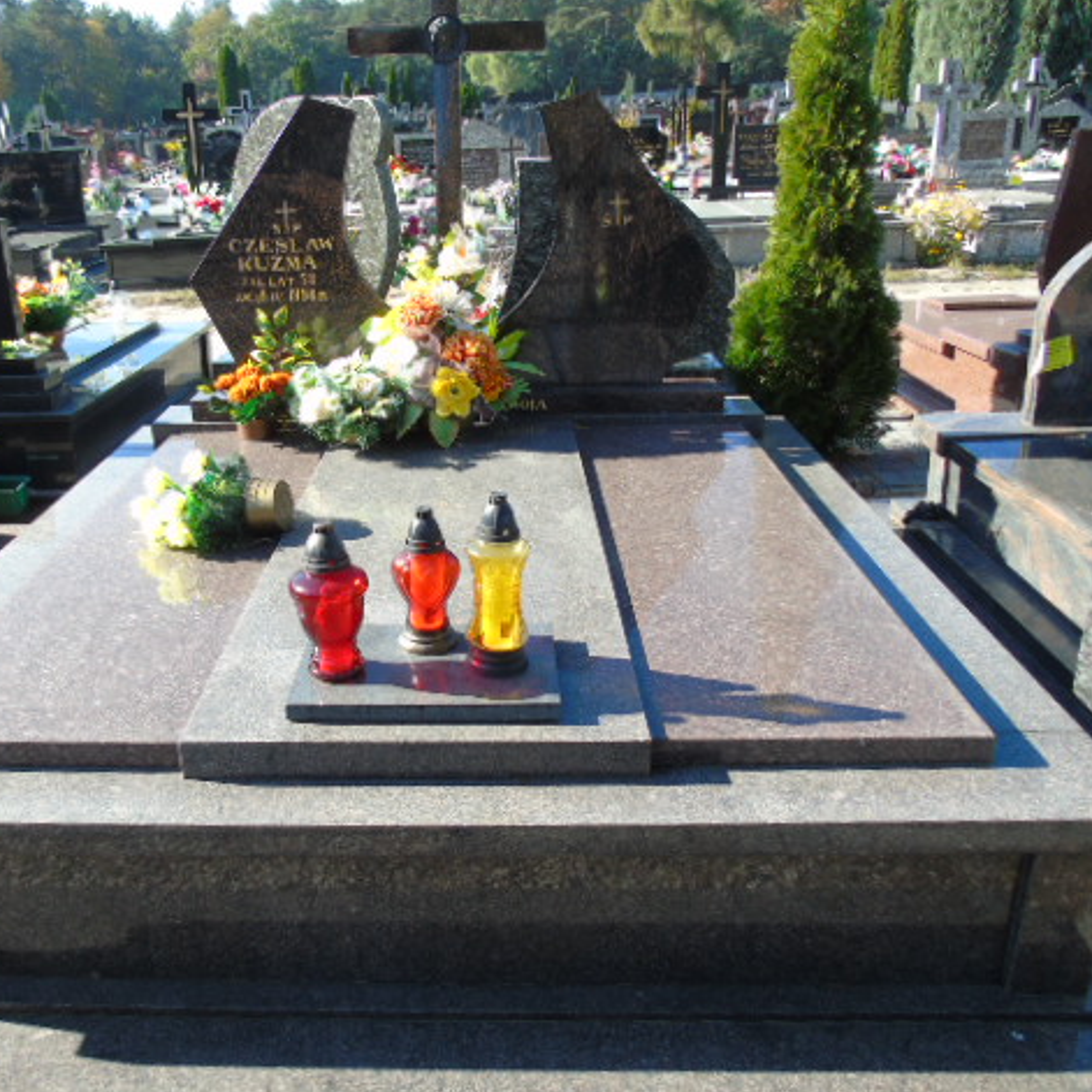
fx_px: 1071
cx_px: 447
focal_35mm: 30
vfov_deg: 54.0
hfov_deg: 53.7
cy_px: 540
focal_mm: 4.4
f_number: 3.4
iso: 80
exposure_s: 1/200
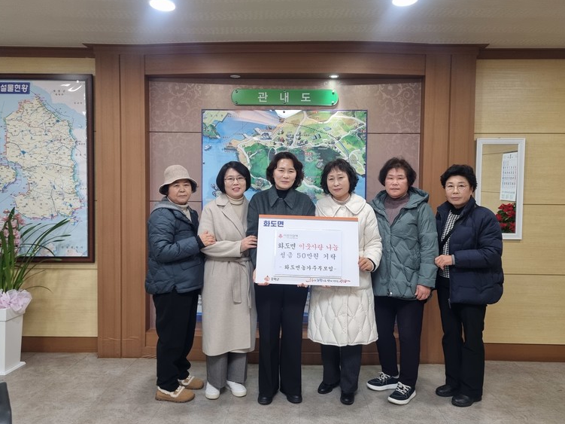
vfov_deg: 51.3
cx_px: 287
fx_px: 441
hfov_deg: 65.3
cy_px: 217
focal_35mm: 27
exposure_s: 1/120
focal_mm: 5.4
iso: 200
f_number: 1.8
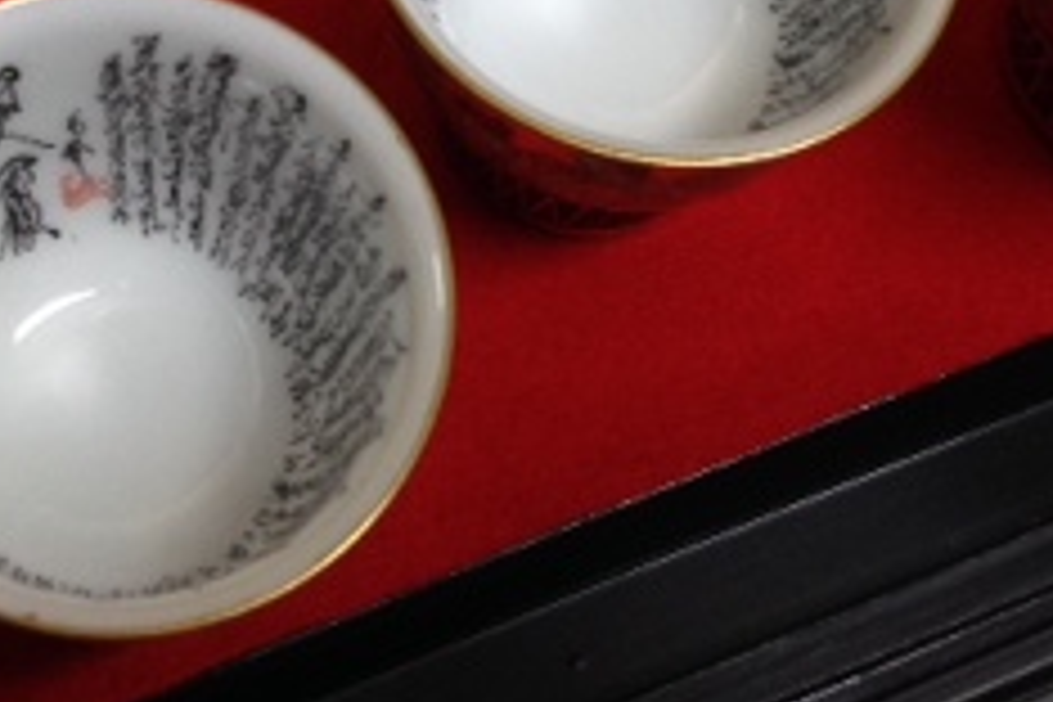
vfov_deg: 13.9
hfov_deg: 21.5
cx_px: 234
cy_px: -266
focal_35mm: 94
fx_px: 2749
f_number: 2.4
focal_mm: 4.12
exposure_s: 1/20
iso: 100
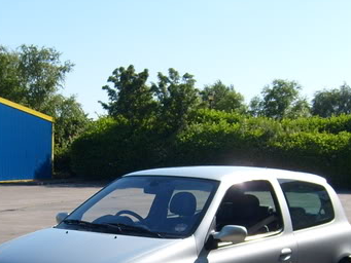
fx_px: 832
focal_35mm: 82
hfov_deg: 23.8
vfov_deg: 17.6
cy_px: 261
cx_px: 134
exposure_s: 1/250
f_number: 7.1
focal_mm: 5.8
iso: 80
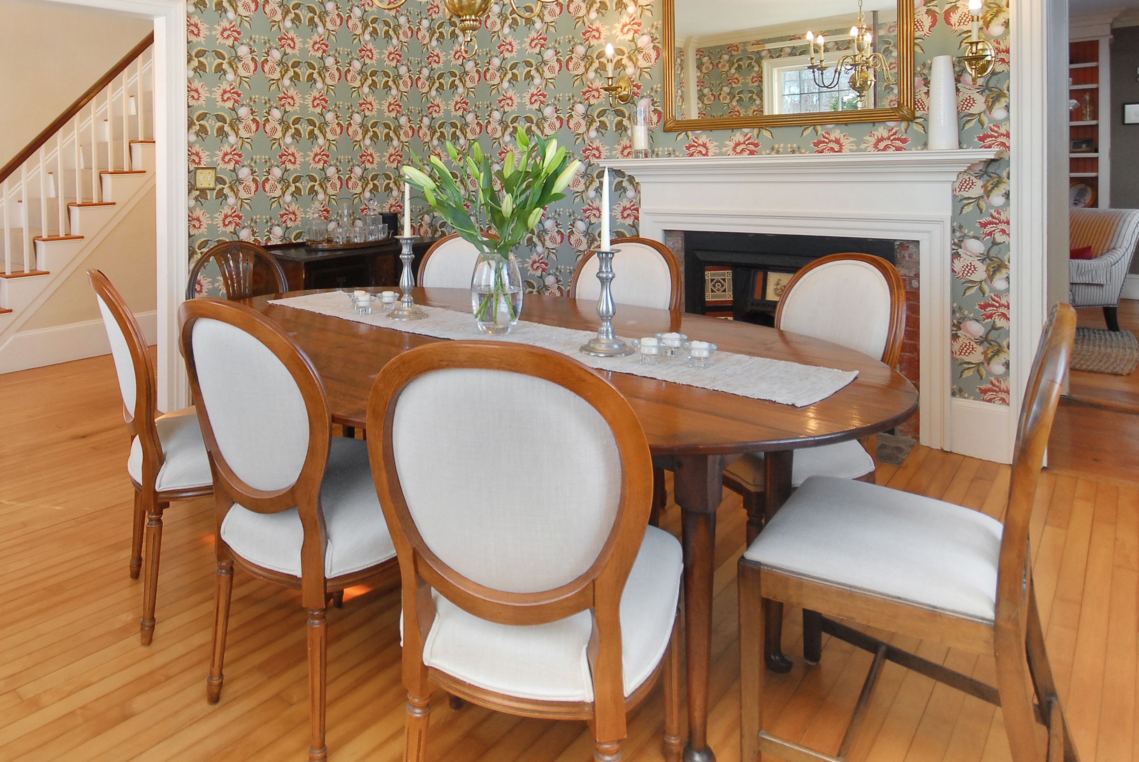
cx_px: 426
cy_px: 233
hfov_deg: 79.6
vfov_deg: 57.8
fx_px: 665
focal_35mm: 21
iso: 400
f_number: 5
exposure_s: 1/25
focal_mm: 10
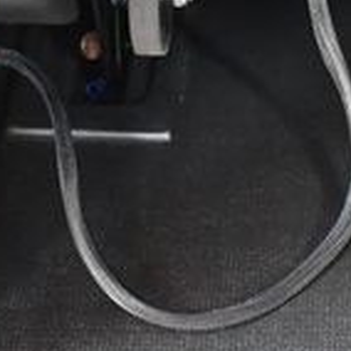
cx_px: 403
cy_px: 203
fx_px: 1755
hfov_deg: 11.2
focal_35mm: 153
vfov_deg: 11.4
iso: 3200
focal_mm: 20
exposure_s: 1/80
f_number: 3.8
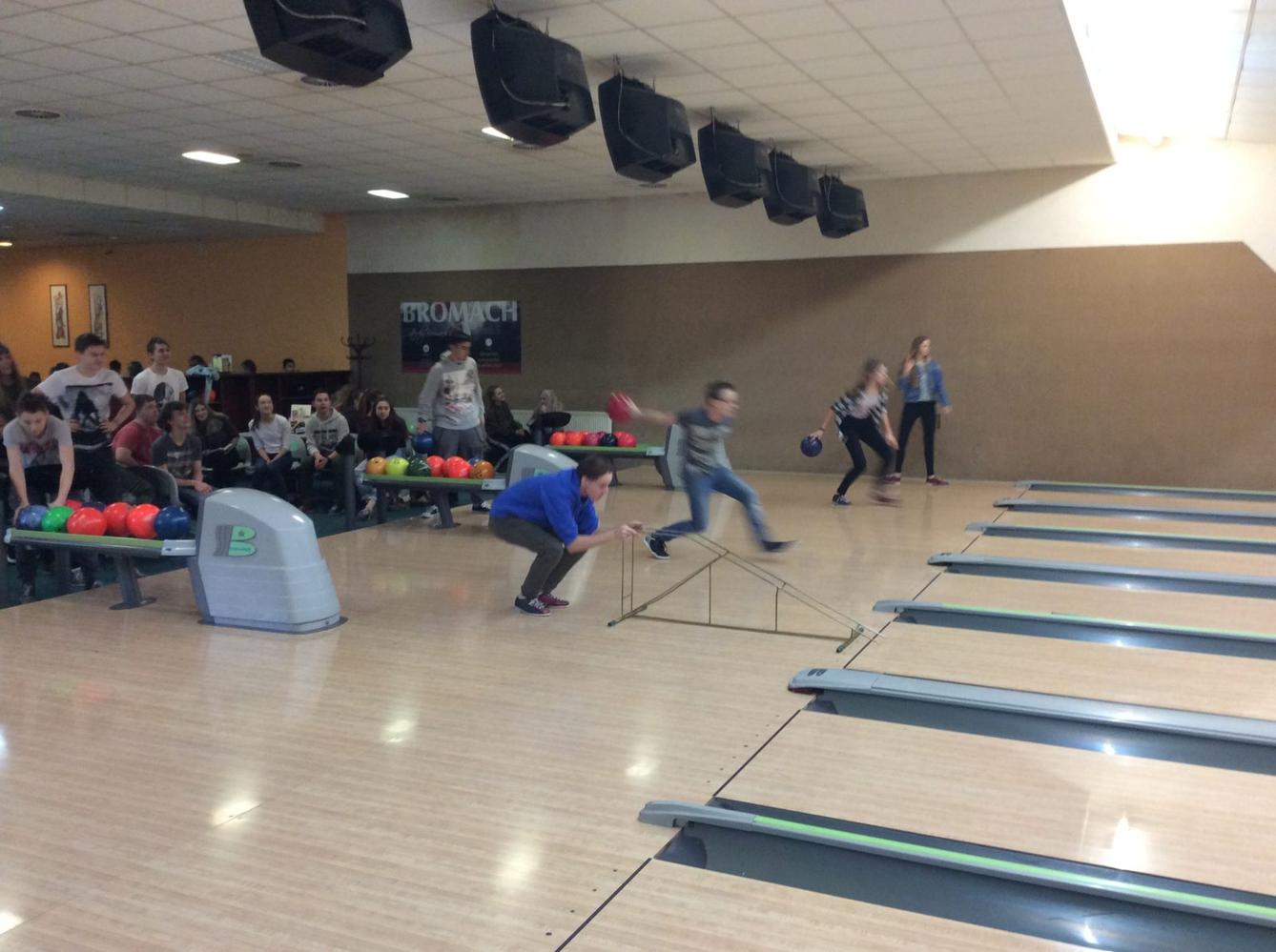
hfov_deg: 56.9
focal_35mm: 32
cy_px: 476
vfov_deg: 44.0
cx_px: 638
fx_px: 1178
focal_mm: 3.3
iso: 125
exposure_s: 1/25
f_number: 2.4
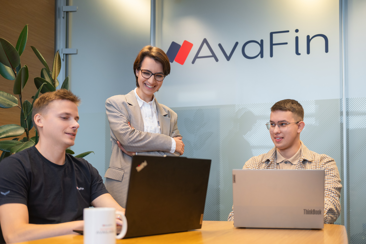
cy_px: 122
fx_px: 447
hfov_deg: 44.5
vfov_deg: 30.5
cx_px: 183
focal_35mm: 44
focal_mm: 44
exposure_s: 1/200
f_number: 2.8
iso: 500
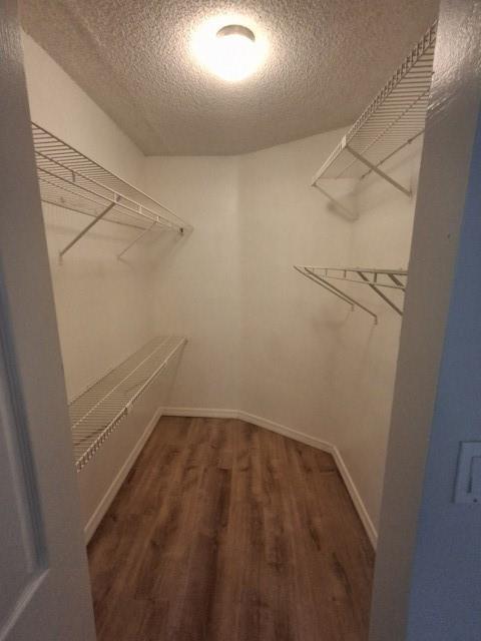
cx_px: 240
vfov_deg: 94.5
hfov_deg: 78.1
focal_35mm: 16
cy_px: 320
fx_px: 296
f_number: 2.2
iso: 200
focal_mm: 1.64
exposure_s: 1/30
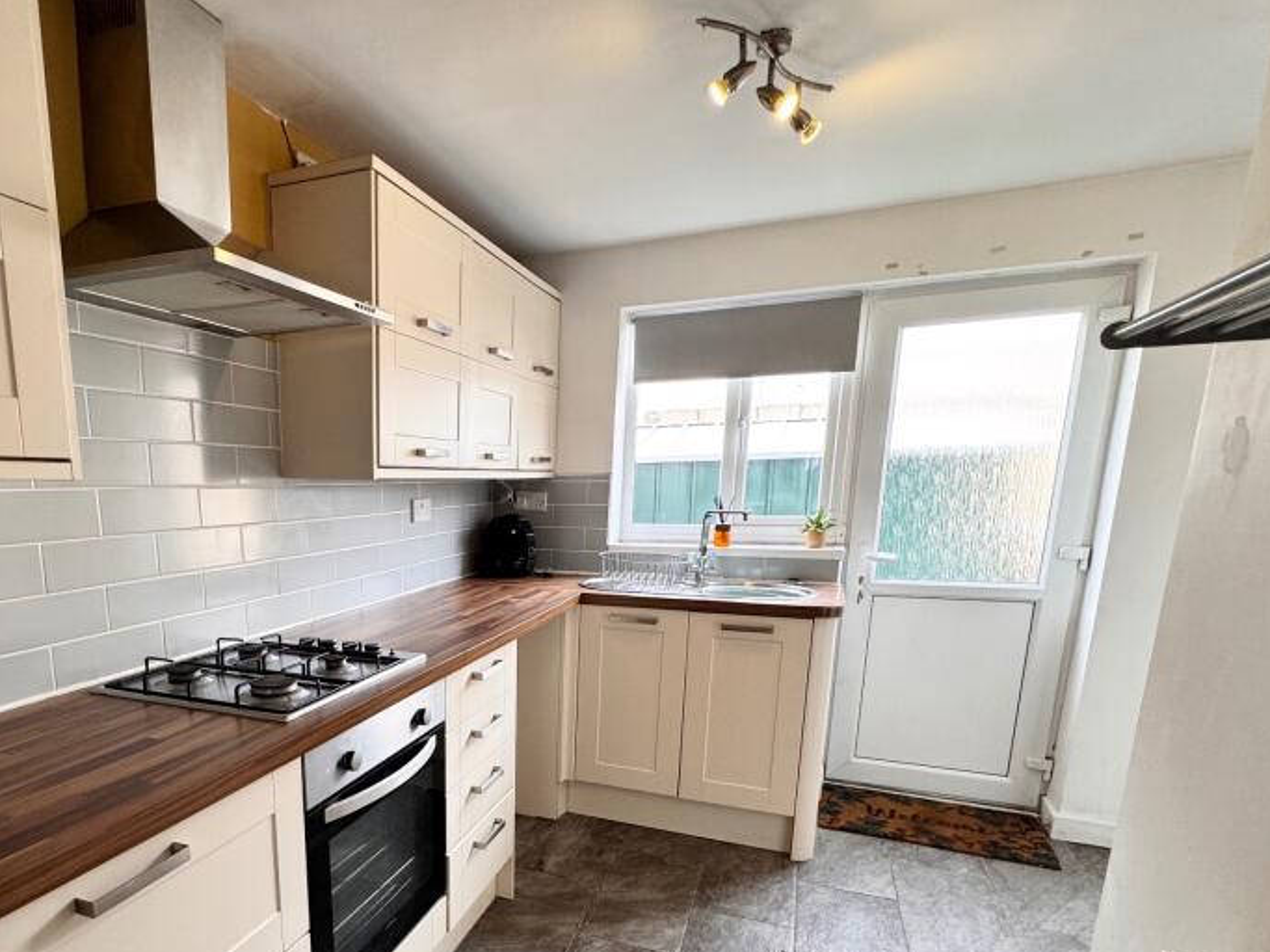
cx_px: 430
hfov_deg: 76.6
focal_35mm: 21
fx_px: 770
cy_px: 653
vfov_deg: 61.5
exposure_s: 1/100
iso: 160
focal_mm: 2.22
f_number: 2.2
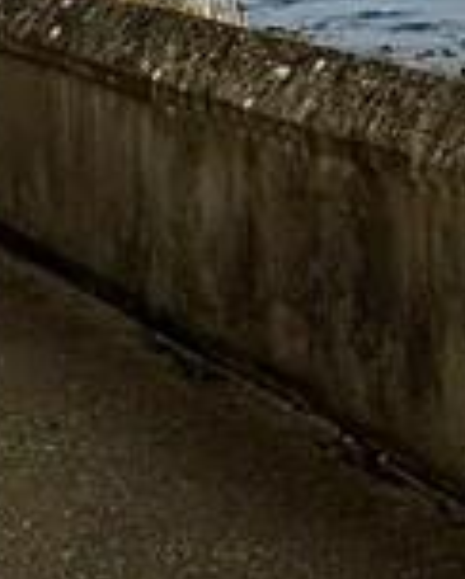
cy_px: -347
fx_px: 1579
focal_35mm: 92
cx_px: 858
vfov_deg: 18.0
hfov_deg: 14.5
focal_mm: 2.22
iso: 50
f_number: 2.2
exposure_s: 1/2320
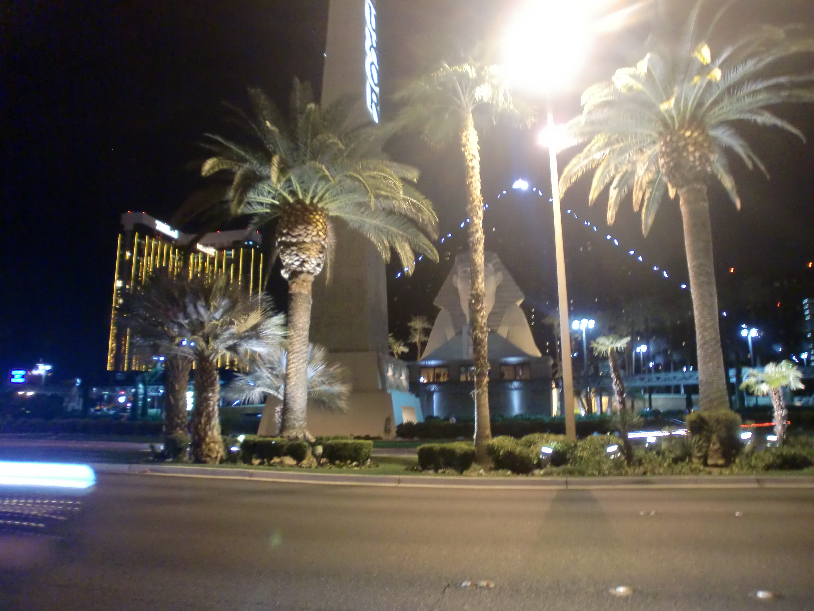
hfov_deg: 67.3
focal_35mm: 26
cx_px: 407
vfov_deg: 53.1
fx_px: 611
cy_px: 306
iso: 400
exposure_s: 1/8
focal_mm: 4.65
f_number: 2.6
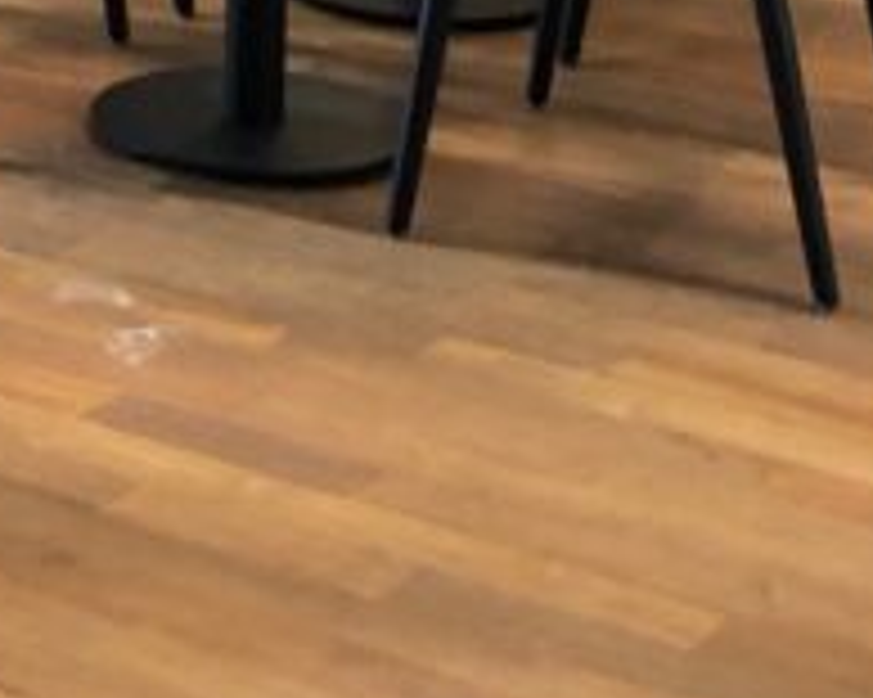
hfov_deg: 12.9
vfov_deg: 9.5
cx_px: -284
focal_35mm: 144
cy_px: -973
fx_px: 3719
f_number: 1.8
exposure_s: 1/20
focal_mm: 3.99
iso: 40
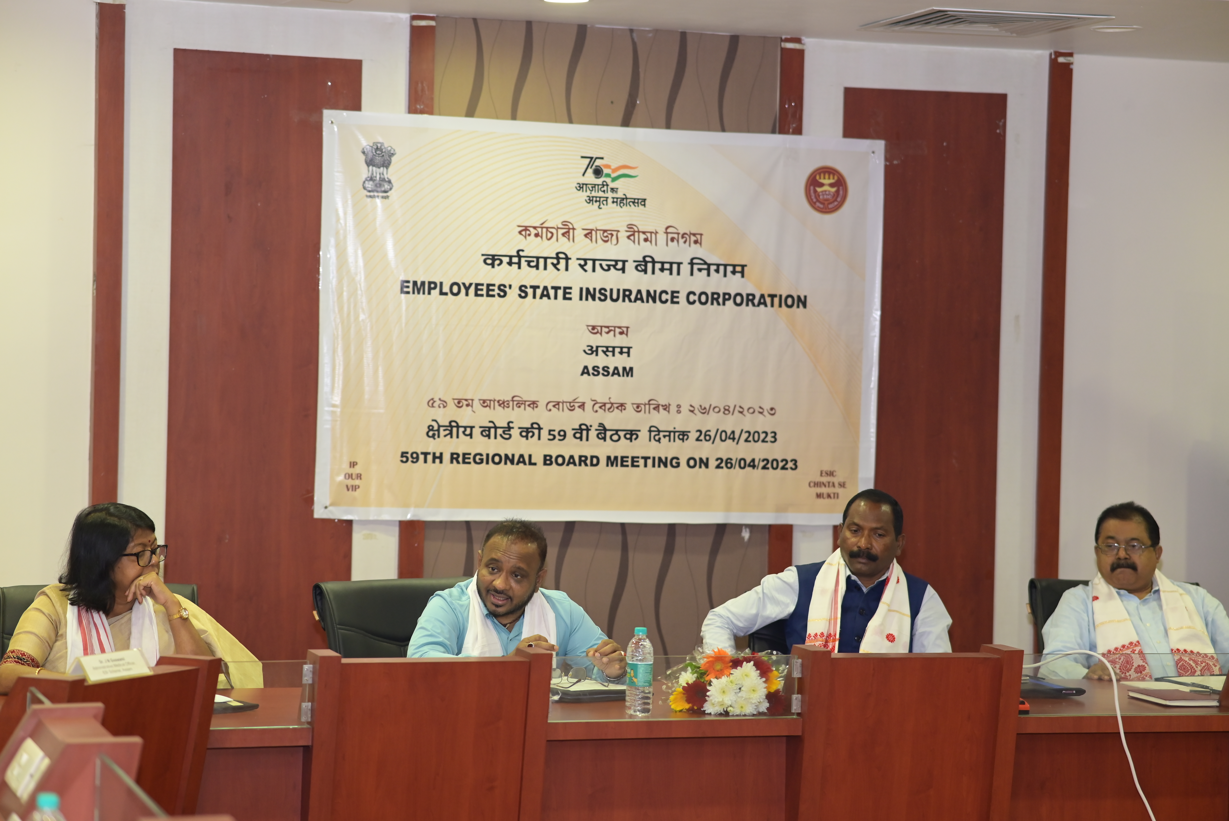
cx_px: 614
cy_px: 410
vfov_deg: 16.1
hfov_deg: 23.9
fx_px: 2903
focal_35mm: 85
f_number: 2.2
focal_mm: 85
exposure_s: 1/200
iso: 1250
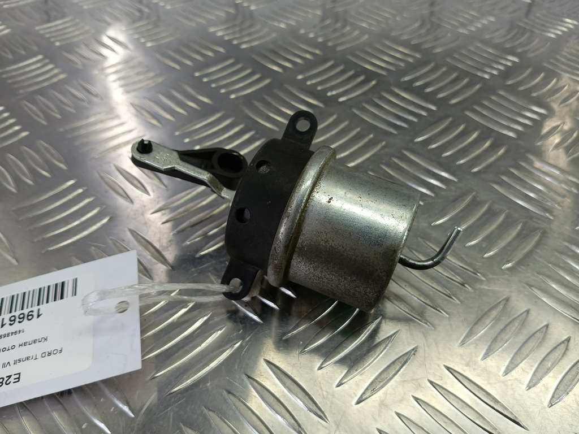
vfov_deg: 58.9
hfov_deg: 73.9
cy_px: 217
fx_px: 385
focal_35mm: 23
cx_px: 290
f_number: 1.6
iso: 85
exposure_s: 1/50
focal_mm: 4.11
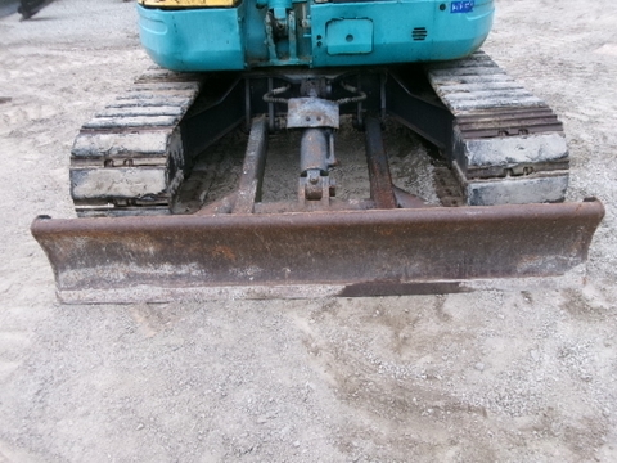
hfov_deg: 63.4
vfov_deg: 49.7
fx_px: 499
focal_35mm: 28
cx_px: 308
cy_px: 232
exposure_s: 1/160
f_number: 3.9
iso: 100
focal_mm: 5.1
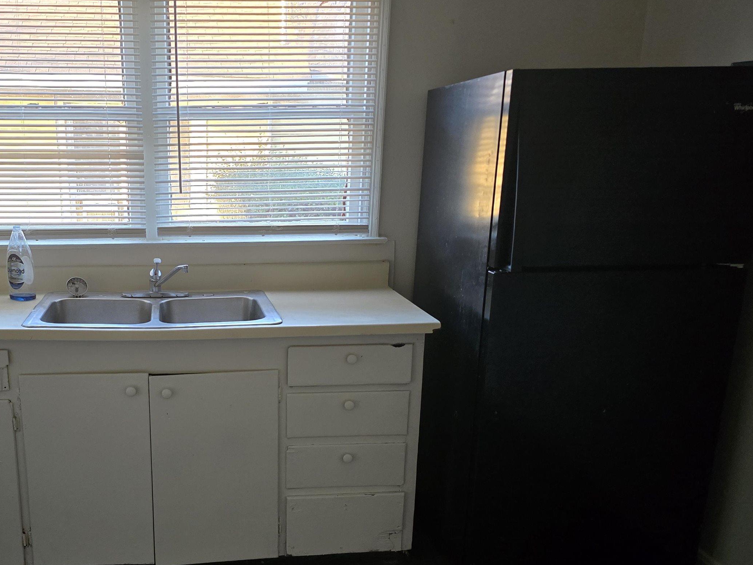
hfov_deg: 52.7
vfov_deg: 41.6
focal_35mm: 34
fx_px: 740
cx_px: 239
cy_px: 346
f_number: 1.7
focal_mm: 6.3
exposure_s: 1/120
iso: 640
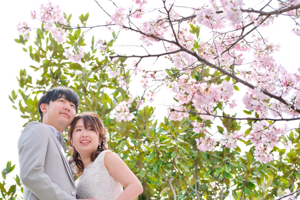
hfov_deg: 18.1
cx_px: 150
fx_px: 942
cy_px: 100
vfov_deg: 12.1
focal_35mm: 113
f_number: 6.4
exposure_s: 1/500
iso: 800
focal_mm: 75.4
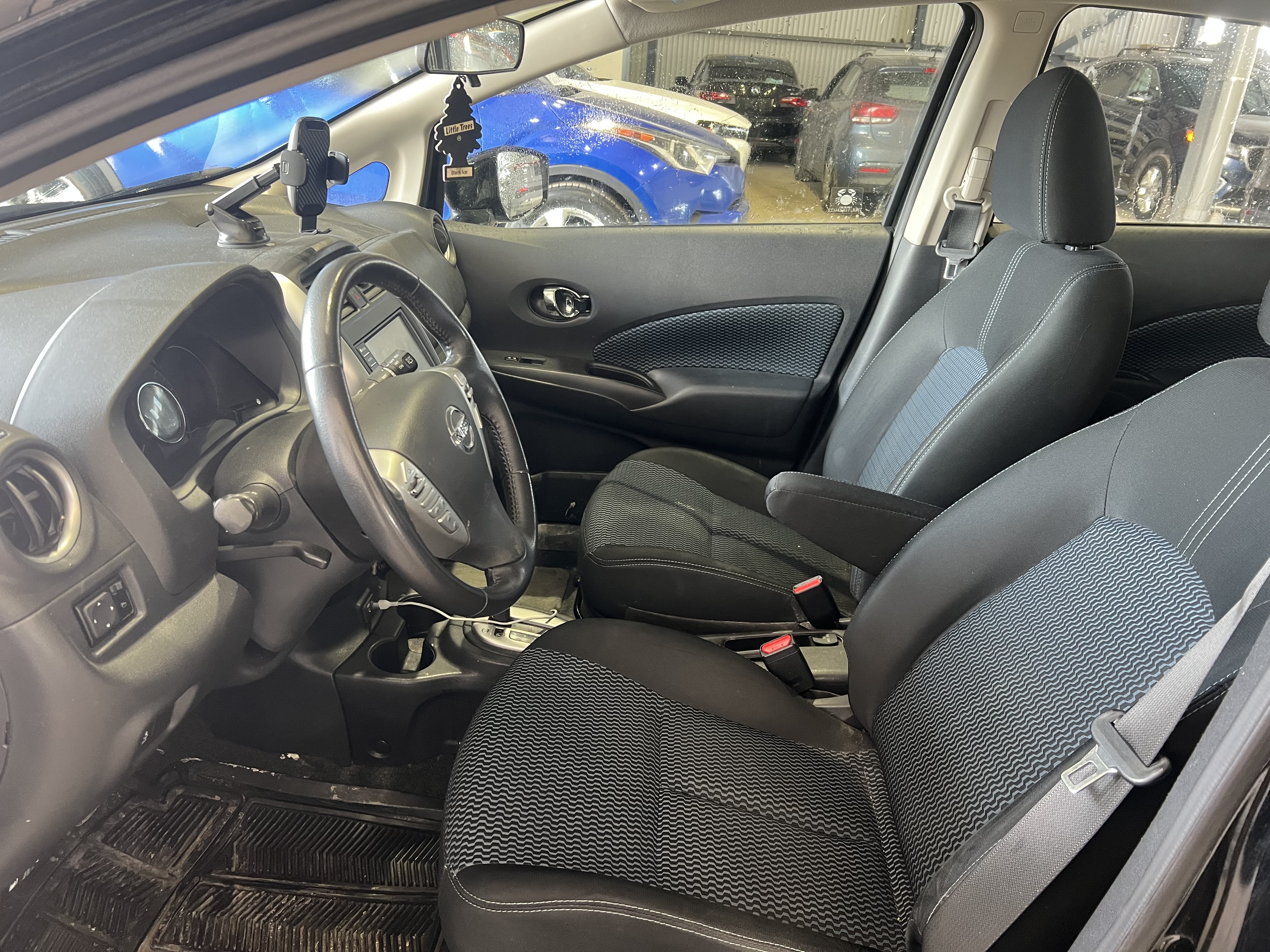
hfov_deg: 67.3
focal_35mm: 26
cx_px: 635
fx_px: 954
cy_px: 476
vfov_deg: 53.1
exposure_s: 1/60
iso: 200
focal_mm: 5.7
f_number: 1.5
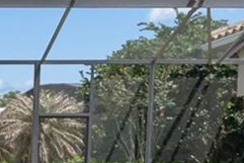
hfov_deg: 17.8
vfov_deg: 11.8
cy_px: 378
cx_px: -162
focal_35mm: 97
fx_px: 658
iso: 100
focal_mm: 10
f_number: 7.1
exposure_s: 1/800
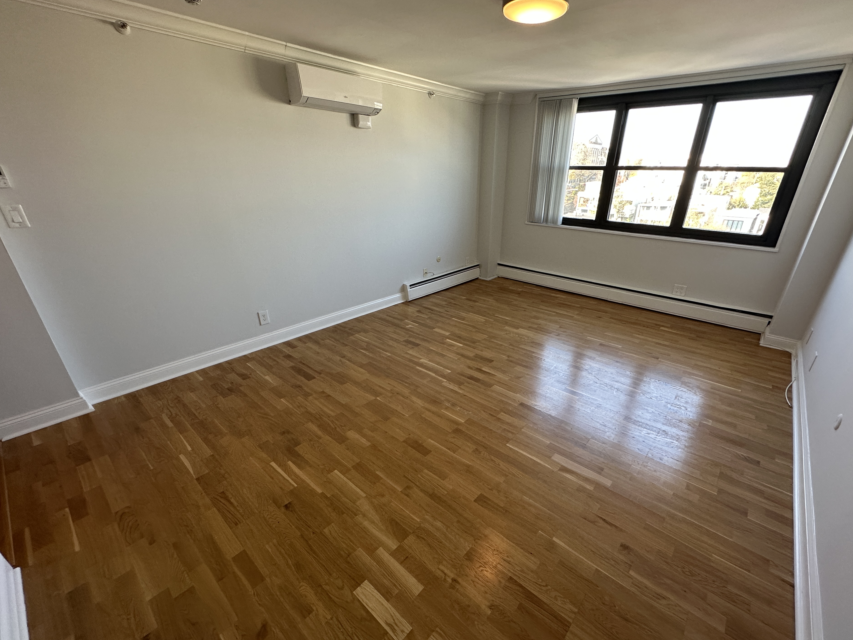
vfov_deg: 81.6
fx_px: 370
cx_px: 451
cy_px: 340
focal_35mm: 15
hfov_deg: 98.1
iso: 160
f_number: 2.2
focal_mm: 2.22
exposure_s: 1/120
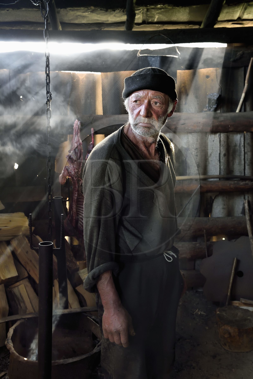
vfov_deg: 46.4
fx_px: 443
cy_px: 190
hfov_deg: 31.9
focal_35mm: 42
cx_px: 126
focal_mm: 42
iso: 1600
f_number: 6.3
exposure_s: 1/40
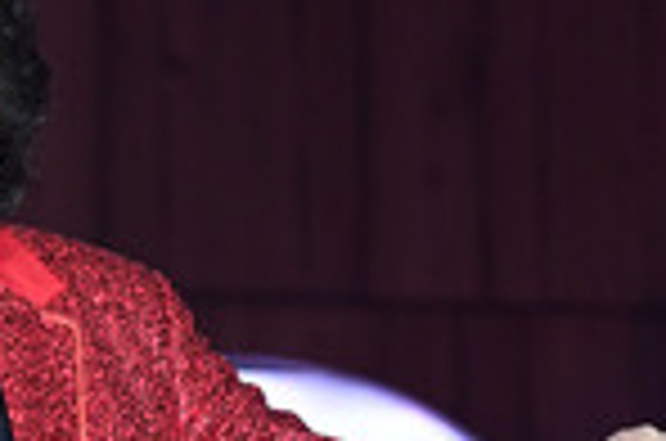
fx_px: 11279
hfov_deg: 3.4
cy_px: 441
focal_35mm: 611
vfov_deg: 2.2
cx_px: -128
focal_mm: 200
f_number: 2.8
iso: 5000
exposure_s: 1/400
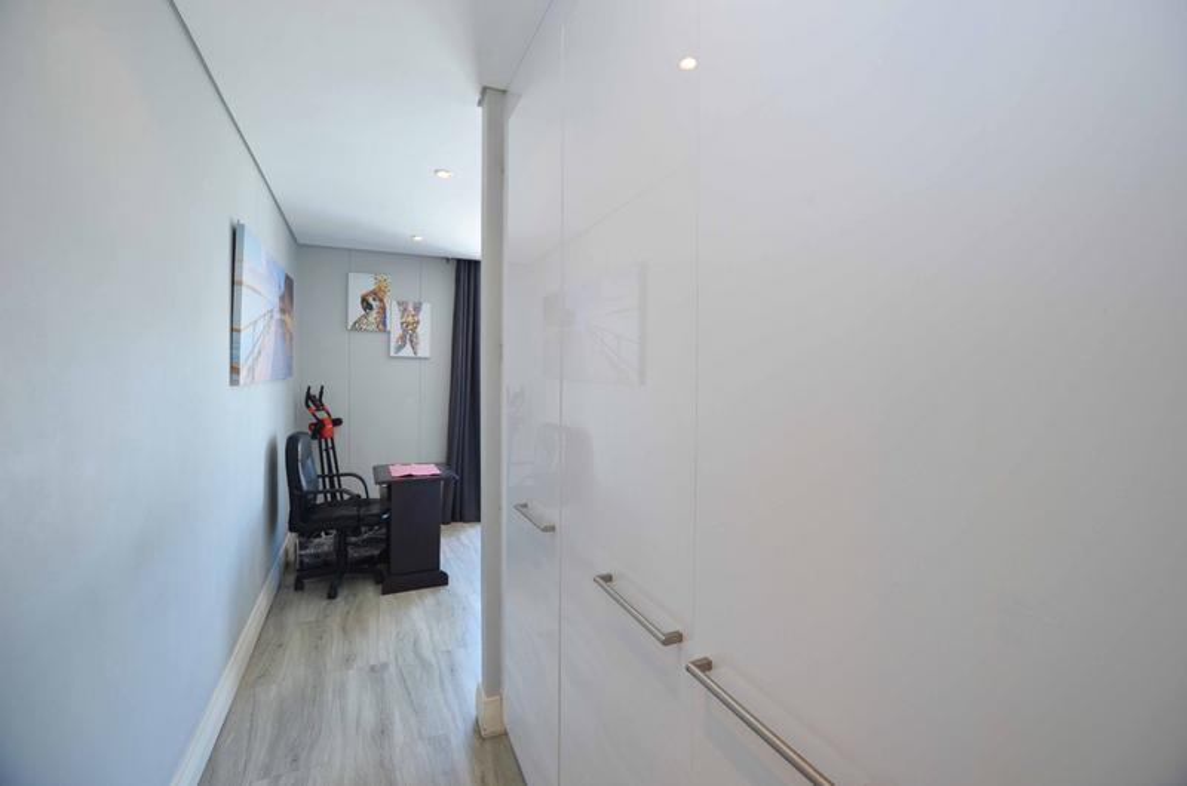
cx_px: 594
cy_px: 393
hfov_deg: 100.5
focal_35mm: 15
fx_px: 494
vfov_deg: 77.1
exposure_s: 1/60
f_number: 4
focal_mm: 10
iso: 400
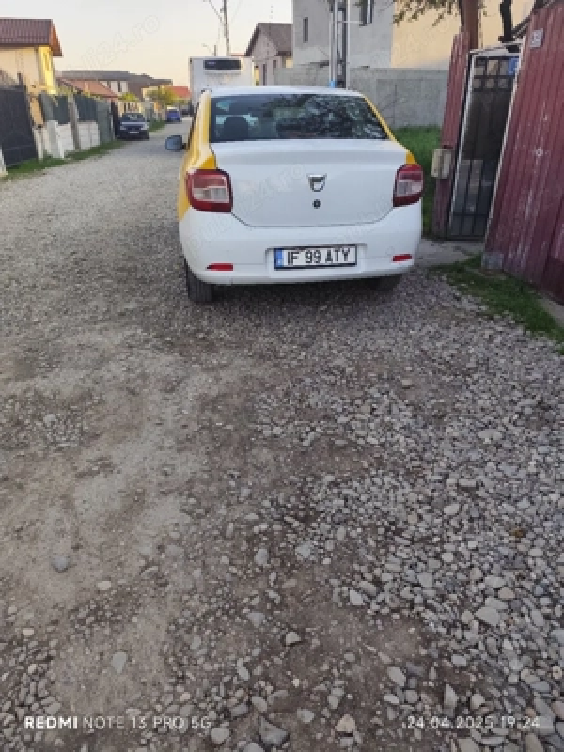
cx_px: 282
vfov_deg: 73.9
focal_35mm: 23
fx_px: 500
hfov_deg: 58.9
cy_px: 376
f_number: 1.65
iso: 50
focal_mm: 6.19
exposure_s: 1/222
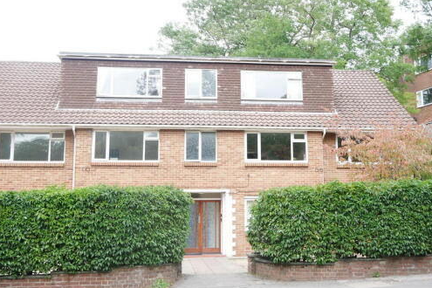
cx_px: 243
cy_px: 126
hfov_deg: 44.4
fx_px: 528
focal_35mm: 44
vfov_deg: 30.5
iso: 200
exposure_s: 1/160
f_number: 5
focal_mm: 18
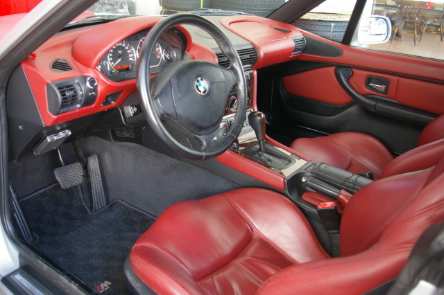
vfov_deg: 38.3
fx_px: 425
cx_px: 222
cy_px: 148
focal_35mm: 34
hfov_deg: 55.1
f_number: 4
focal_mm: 23
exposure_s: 1/45
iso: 400
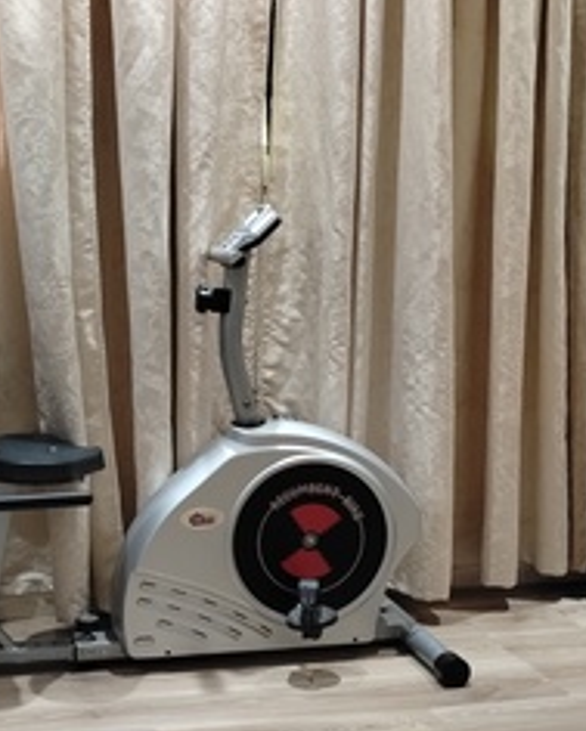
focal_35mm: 51
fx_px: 1105
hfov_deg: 29.2
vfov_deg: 36.6
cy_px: 383
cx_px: 141
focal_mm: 4.05
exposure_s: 1/100
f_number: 1.8
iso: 1931
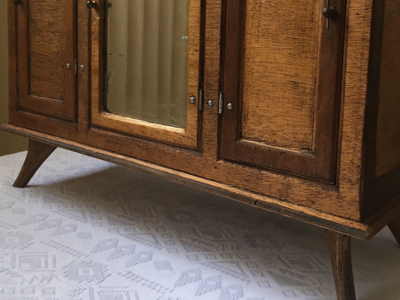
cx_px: 207
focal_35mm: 44
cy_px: 63
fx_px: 508
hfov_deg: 42.9
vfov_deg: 32.1
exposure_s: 1/33
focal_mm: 4.15
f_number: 2.2
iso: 100
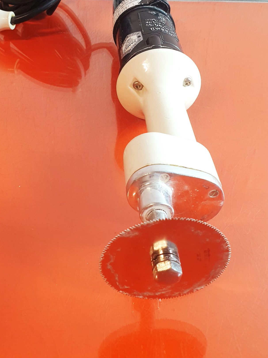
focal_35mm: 41
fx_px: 423
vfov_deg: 44.2
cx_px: 113
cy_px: 86
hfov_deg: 35.1
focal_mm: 4.3
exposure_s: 1/50
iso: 200
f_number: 2.4
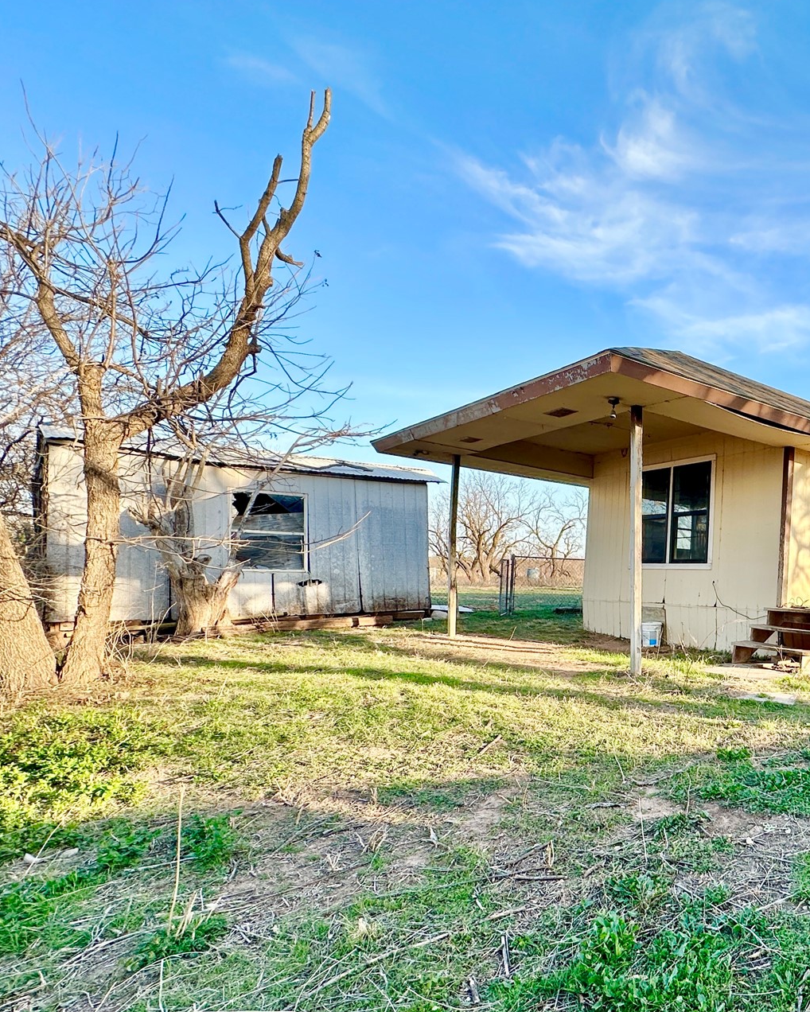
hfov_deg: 52.0
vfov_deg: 74.5
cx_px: 788
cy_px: 588
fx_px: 659
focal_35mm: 22
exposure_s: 1/385
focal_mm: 2.22
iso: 40
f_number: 2.2
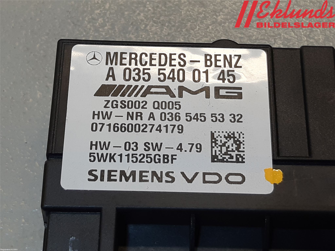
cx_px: 168
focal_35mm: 26
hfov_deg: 67.3
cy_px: 126
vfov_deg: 53.1
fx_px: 252
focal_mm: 3.93
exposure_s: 1/102
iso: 40
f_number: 1.7
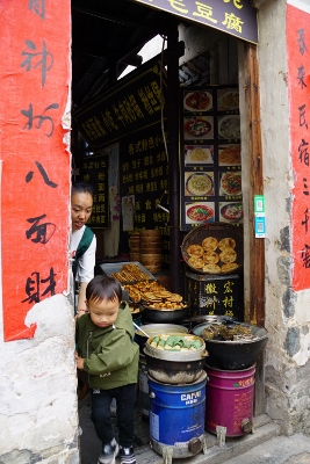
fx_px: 387
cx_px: 155
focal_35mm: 30
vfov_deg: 61.9
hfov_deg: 43.6
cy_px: 232
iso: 100
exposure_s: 1/80
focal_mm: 20
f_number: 5
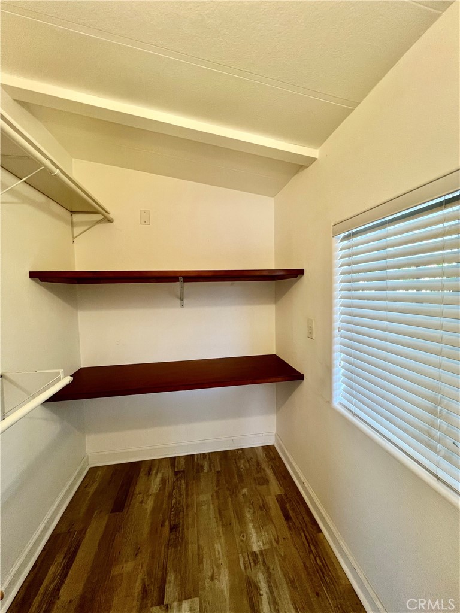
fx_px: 230
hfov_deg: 89.9
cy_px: 306
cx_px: 230
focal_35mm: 13
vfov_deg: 106.2
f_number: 1.8
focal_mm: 1.57
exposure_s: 1/60
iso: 125
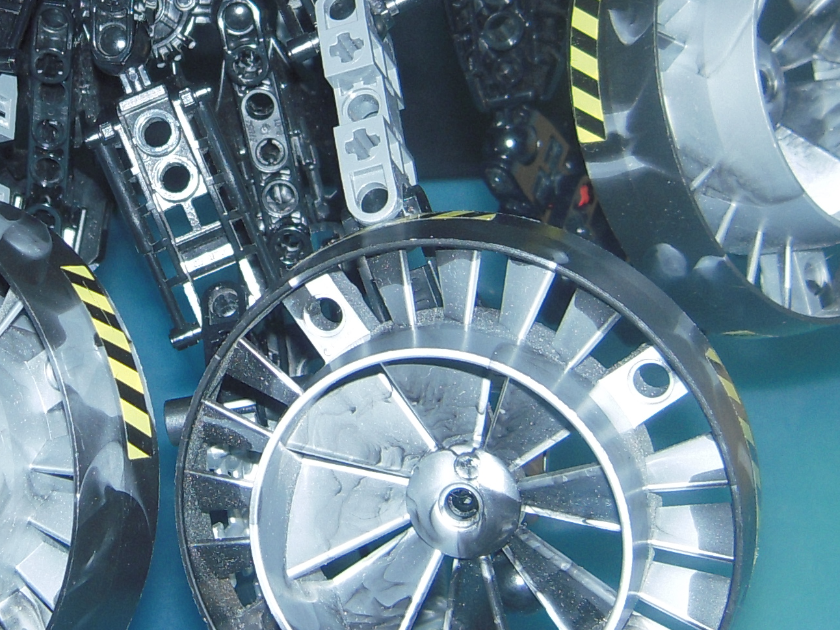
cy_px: 93
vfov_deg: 15.3
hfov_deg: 20.1
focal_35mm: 96
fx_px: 2330
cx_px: 111
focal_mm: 6
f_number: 2.9
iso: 100
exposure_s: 1/25
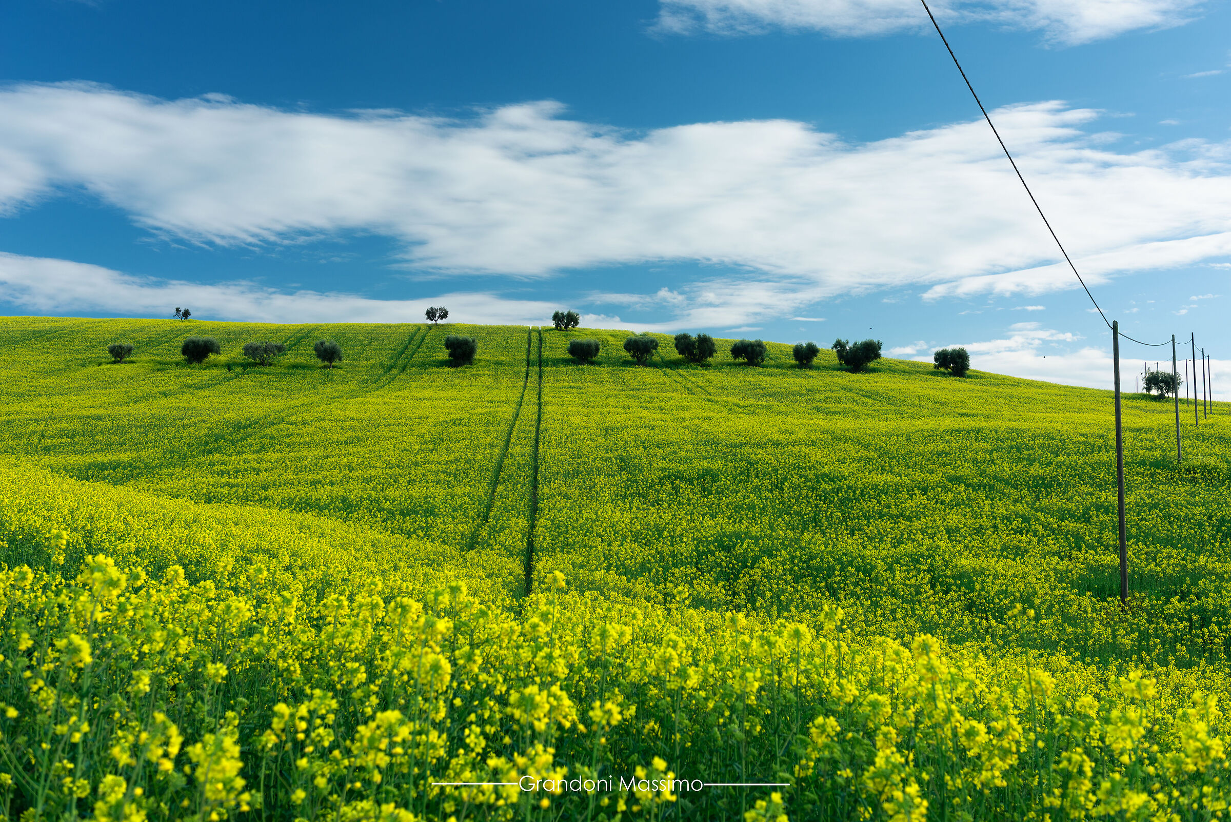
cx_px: 616
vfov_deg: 36.9
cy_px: 411
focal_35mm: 36
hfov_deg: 53.1
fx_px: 1231
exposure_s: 1/100
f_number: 6.3
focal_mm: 36
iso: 125
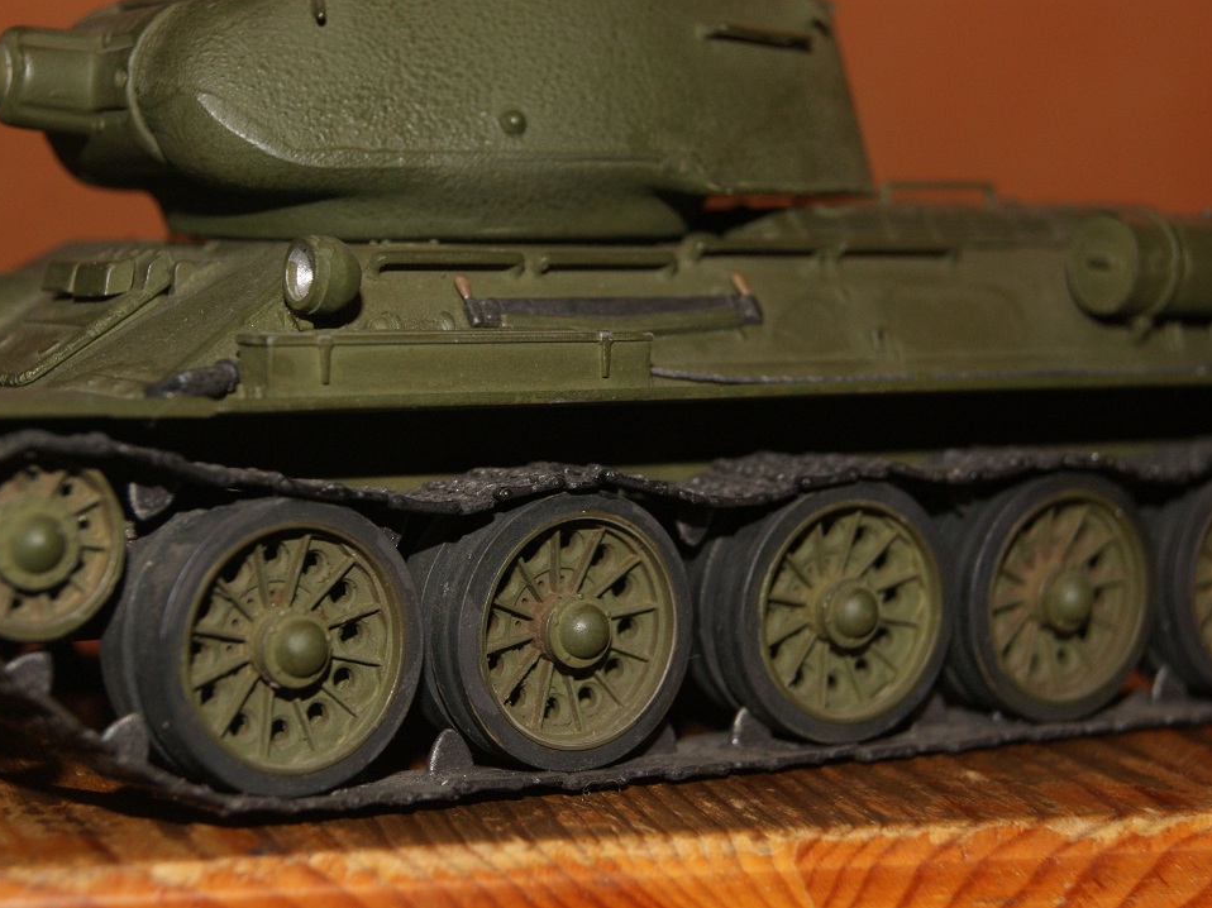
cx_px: 607
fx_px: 3134
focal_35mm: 90
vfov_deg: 16.5
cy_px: 453
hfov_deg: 21.9
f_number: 7.1
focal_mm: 55
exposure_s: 1/80
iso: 400
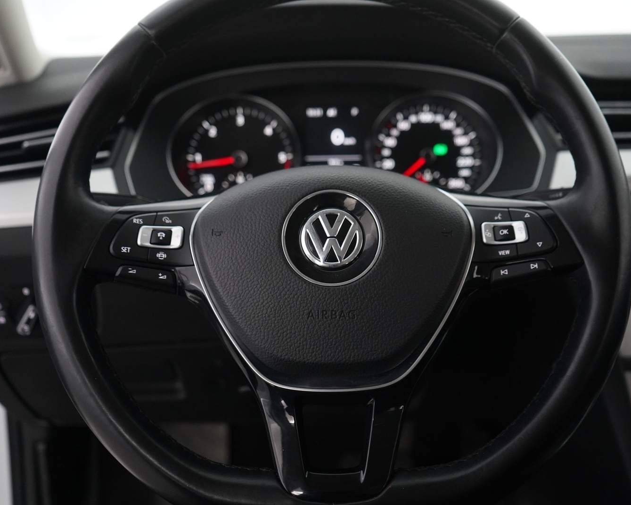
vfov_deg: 35.7
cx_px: 326
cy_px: 254
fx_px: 784
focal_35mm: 42
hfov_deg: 43.8
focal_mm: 37
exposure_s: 1/60
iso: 4000
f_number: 4
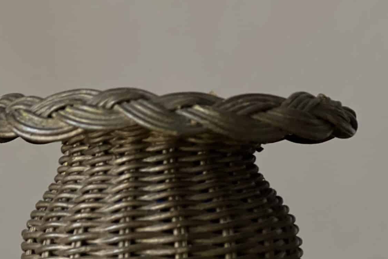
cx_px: 185
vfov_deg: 9.3
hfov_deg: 14.1
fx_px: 1574
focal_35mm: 146
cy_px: 260
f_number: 2.8
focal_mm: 9
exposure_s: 1/19
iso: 400
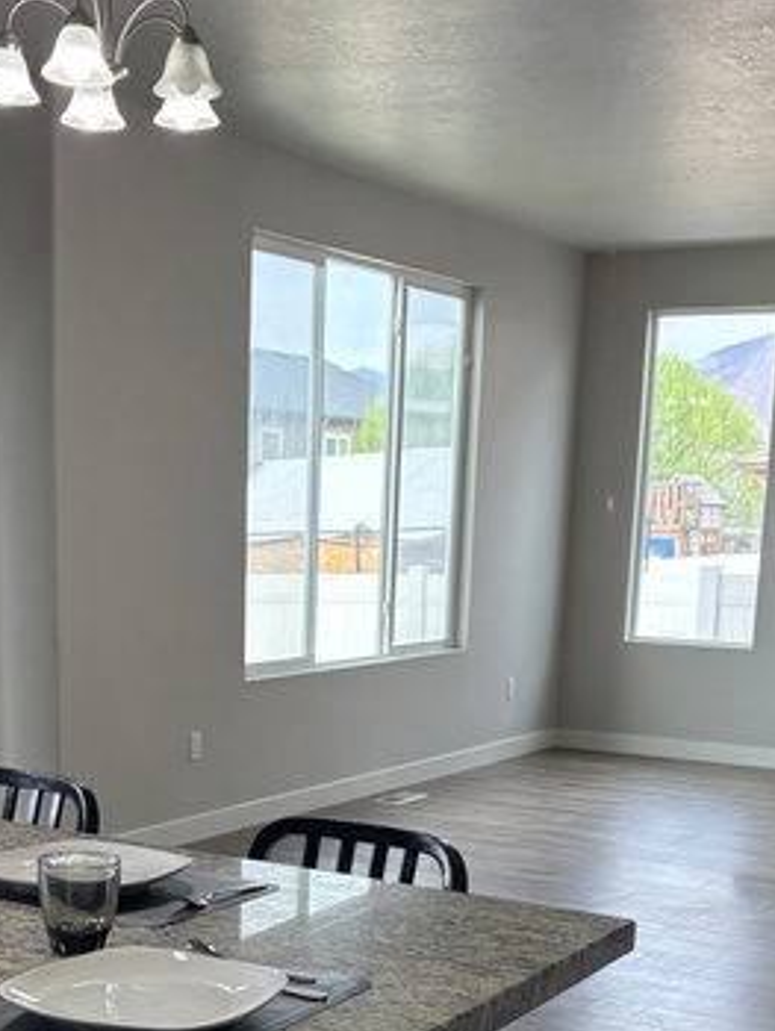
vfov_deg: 32.6
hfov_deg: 25.6
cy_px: 866
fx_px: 1699
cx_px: 309
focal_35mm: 57
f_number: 1.6
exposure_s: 1/168
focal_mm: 5.96
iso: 125
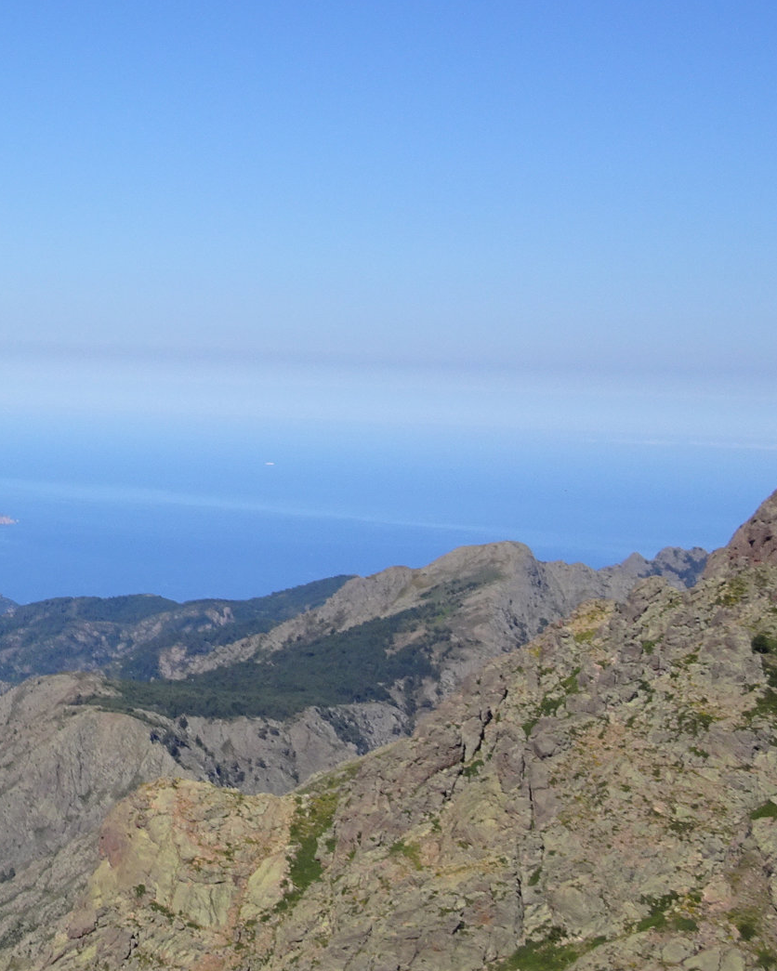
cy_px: 321
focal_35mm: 74
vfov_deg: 25.6
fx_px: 2127
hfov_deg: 19.0
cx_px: -272
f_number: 4
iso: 80
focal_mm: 5.61
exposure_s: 1/1250
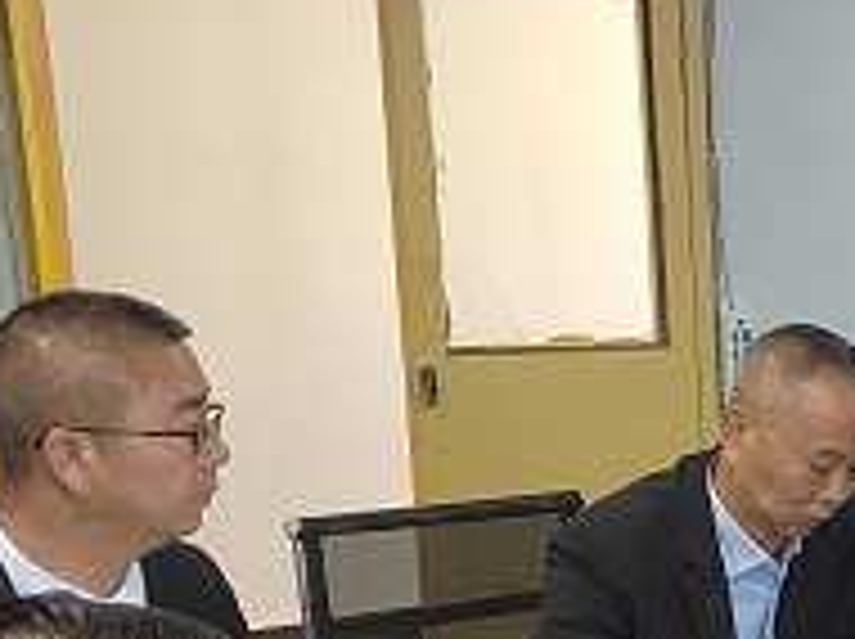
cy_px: 644
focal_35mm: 86
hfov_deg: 19.0
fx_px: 2121
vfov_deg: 16.8
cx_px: 1400
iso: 1619
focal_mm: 5.52
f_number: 1.9
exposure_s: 1/100
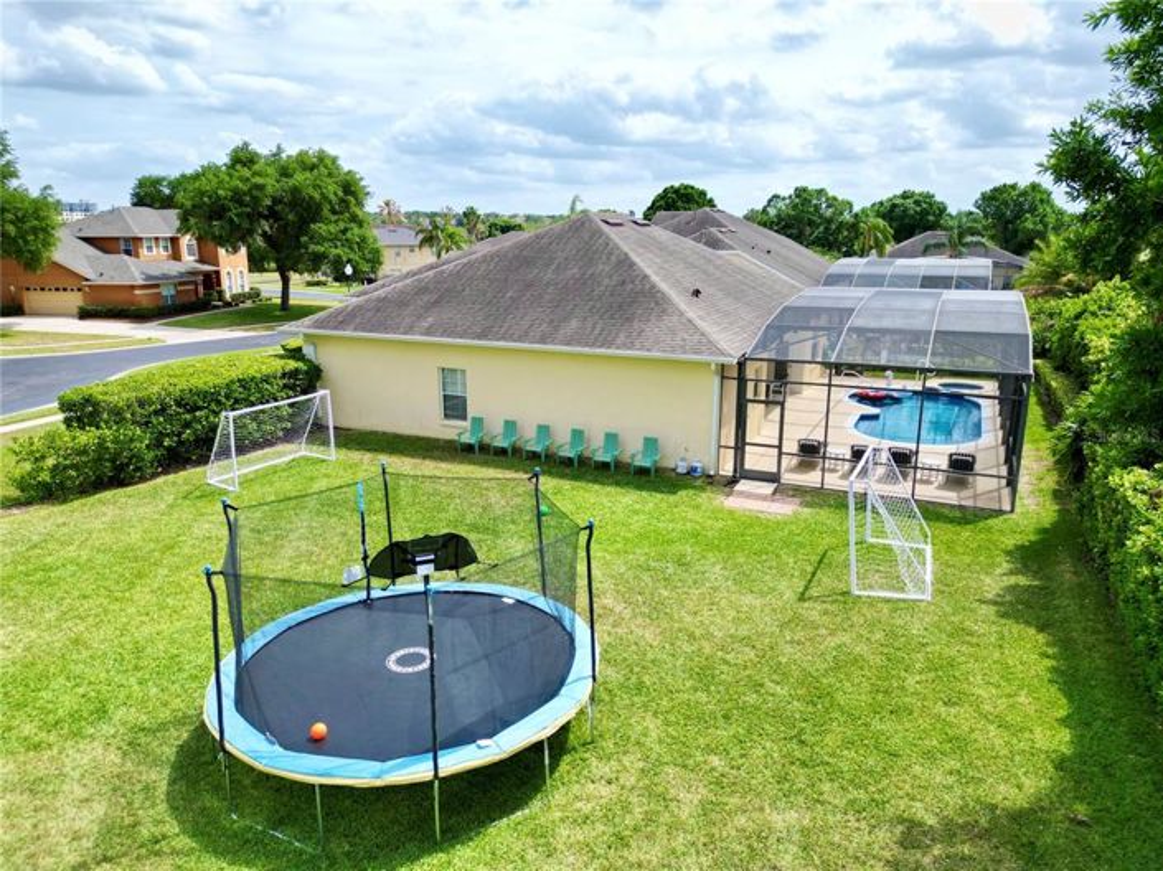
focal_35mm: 24
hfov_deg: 71.6
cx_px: 582
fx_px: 806
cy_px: 436
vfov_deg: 56.8
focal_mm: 6.72
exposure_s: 1/2000
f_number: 1.7
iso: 110
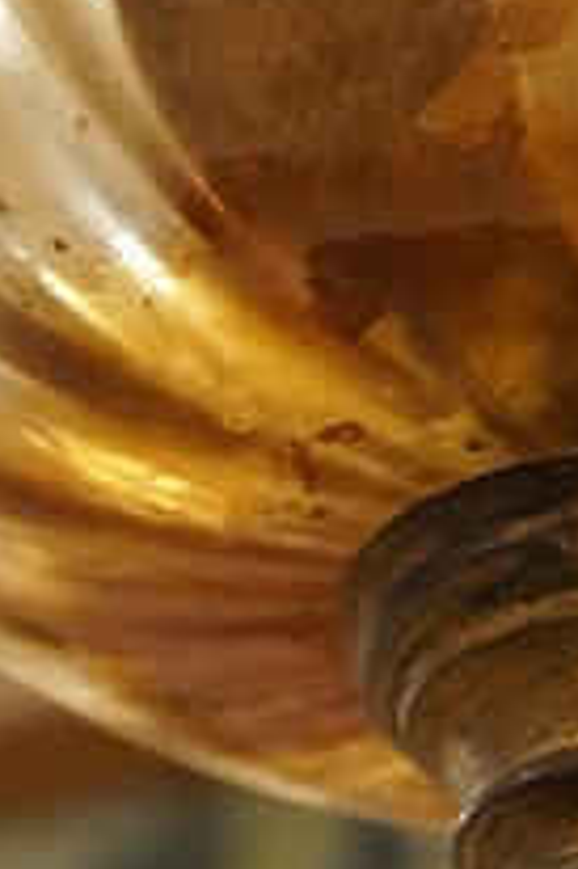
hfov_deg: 5.5
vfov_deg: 8.3
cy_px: 964
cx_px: 759
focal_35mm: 246
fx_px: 5934
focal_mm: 30
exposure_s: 1/160
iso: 2500
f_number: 8
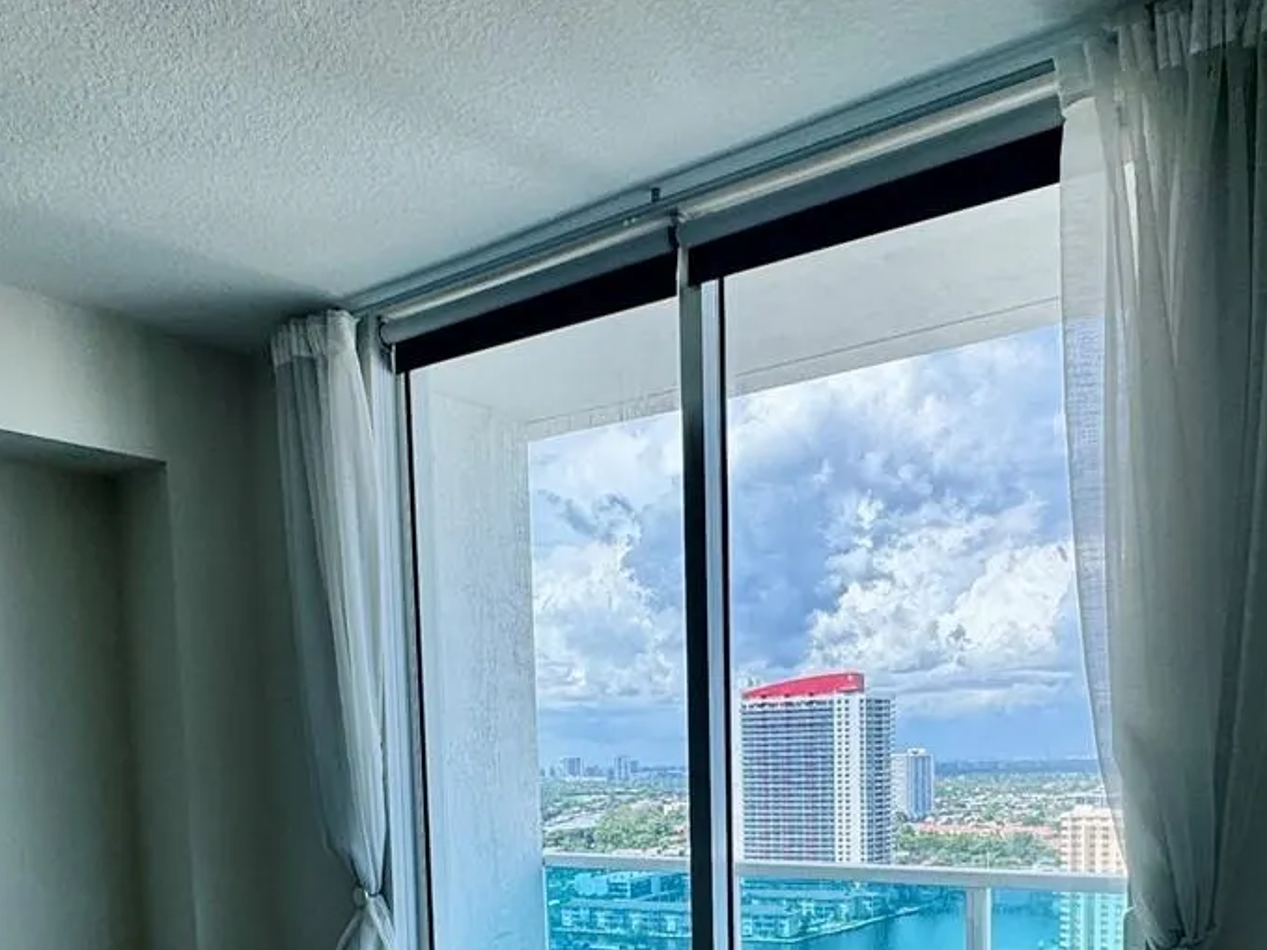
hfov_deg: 55.3
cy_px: 877
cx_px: 664
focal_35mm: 33
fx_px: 1208
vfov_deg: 39.4
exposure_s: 1/453
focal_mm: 2.22
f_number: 2.2
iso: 40
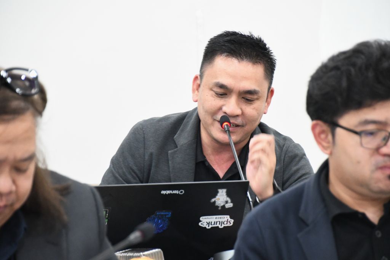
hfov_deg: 8.9
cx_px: 195
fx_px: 2514
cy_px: 130
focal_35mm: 232
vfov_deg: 5.9
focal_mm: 155
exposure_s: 1/50
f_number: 6
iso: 6400
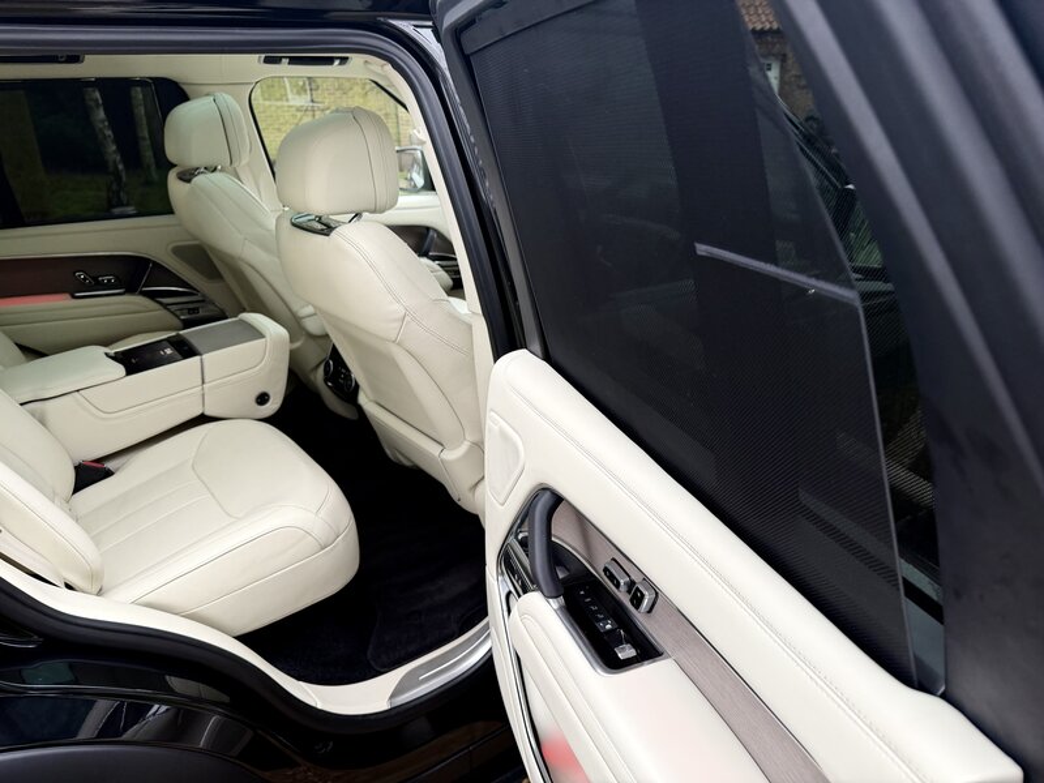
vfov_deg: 56.8
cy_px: 392
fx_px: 724
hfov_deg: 71.6
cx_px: 522
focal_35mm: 24
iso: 200
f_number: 1.78
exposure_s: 1/93
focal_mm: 6.76
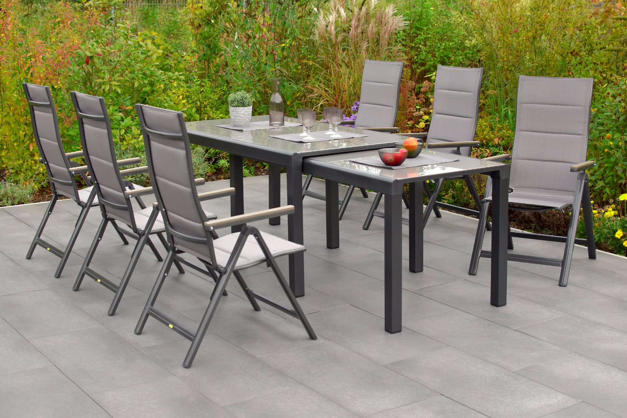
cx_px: 314
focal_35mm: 52
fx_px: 914
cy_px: 209
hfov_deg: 37.9
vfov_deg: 25.8
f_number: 2.8
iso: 125
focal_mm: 35
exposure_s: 1/1000
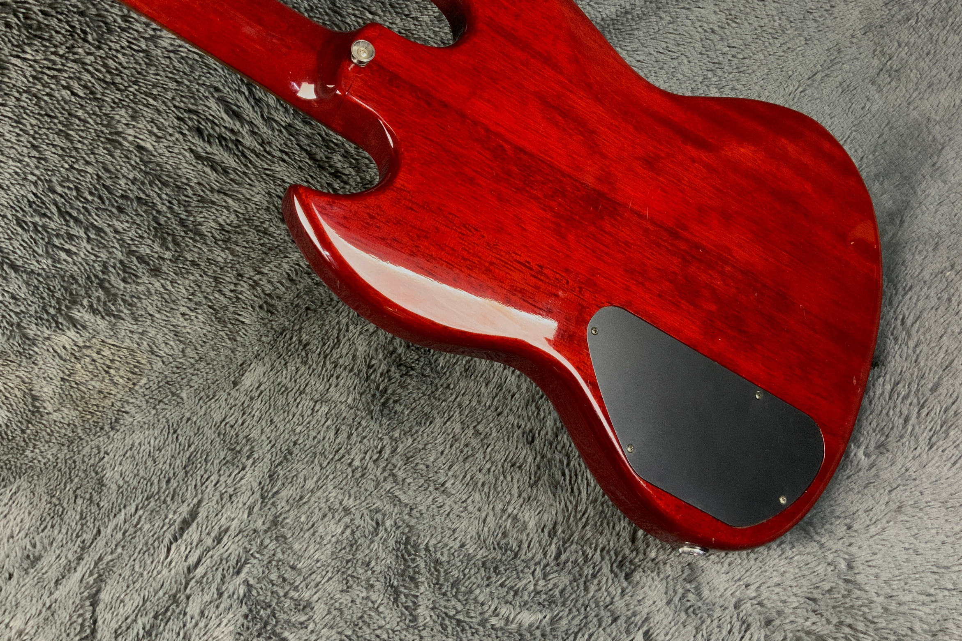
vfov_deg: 39.8
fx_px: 882
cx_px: 506
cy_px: 261
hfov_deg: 57.2
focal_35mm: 33
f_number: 1.8
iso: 160
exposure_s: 1/50
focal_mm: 3
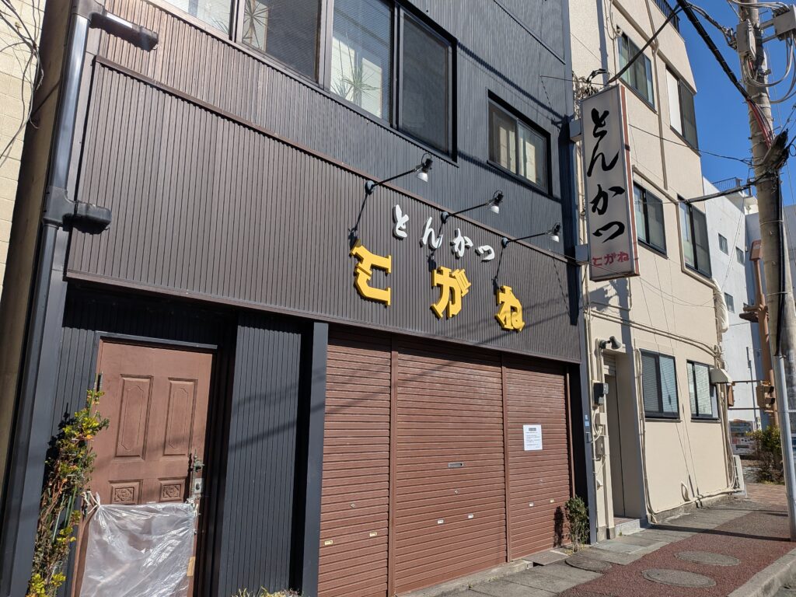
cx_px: 398
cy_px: 298
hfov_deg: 71.6
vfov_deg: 56.8
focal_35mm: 24
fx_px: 552
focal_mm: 4.53
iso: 30
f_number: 1.7
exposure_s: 1/3425
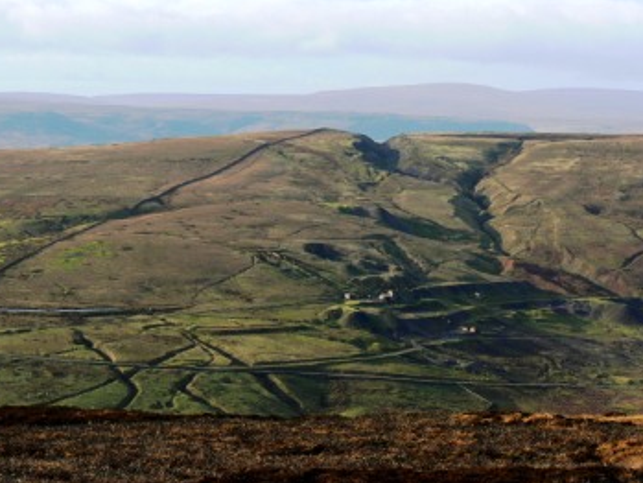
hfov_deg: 14.0
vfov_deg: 10.5
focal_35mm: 141
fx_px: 2620
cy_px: 205
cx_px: 315
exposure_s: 1/250
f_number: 5.6
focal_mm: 19
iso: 80
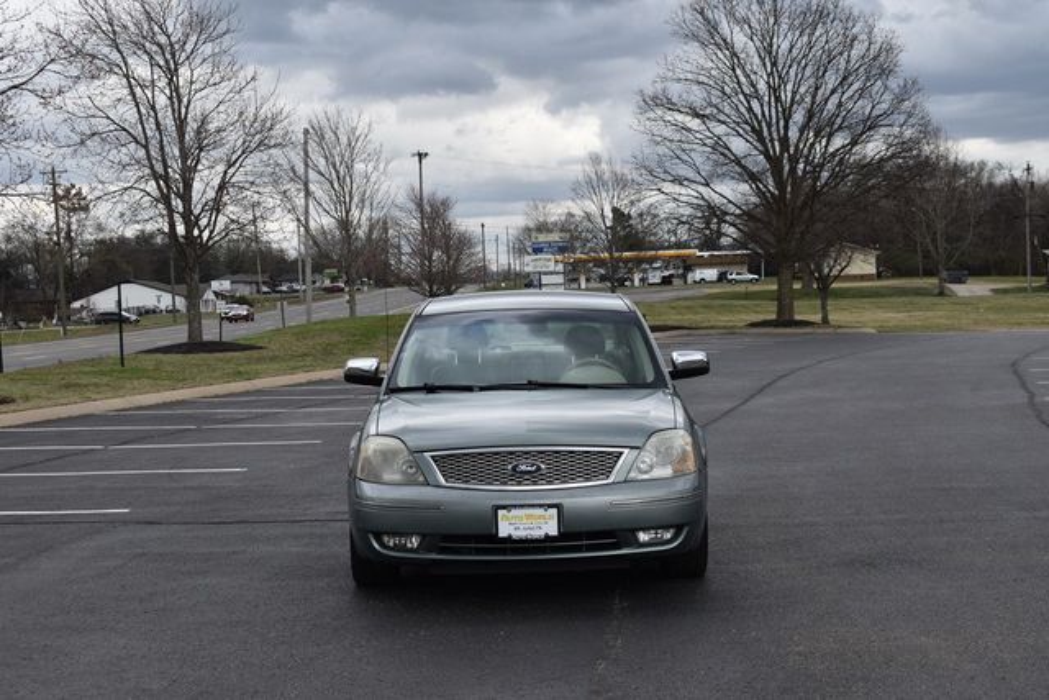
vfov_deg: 23.8
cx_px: 524
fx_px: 1661
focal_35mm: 57
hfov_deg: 35.0
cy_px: 350
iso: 160
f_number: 8
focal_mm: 38
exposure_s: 1/250
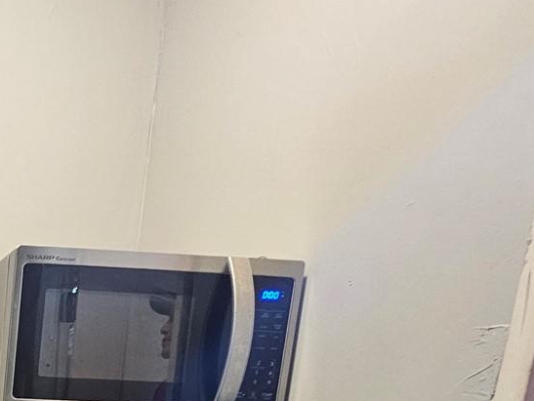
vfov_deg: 29.1
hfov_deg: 33.8
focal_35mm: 38
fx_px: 587
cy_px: 546
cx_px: -175
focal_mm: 2.2
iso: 320
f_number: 2.2
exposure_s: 1/40
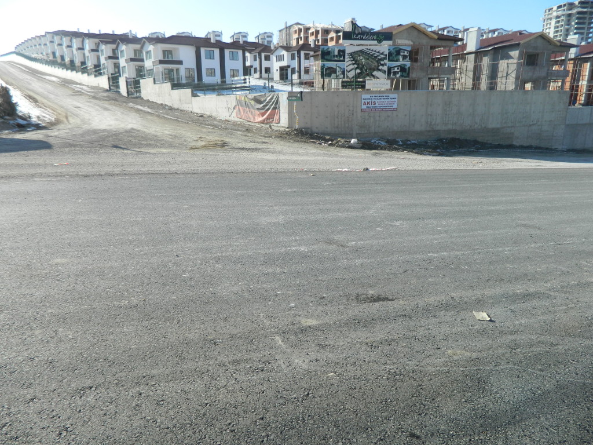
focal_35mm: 25
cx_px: 296
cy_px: 222
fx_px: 428
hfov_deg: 69.4
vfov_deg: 54.9
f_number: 3.1
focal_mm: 4.5
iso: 80
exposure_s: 1/800
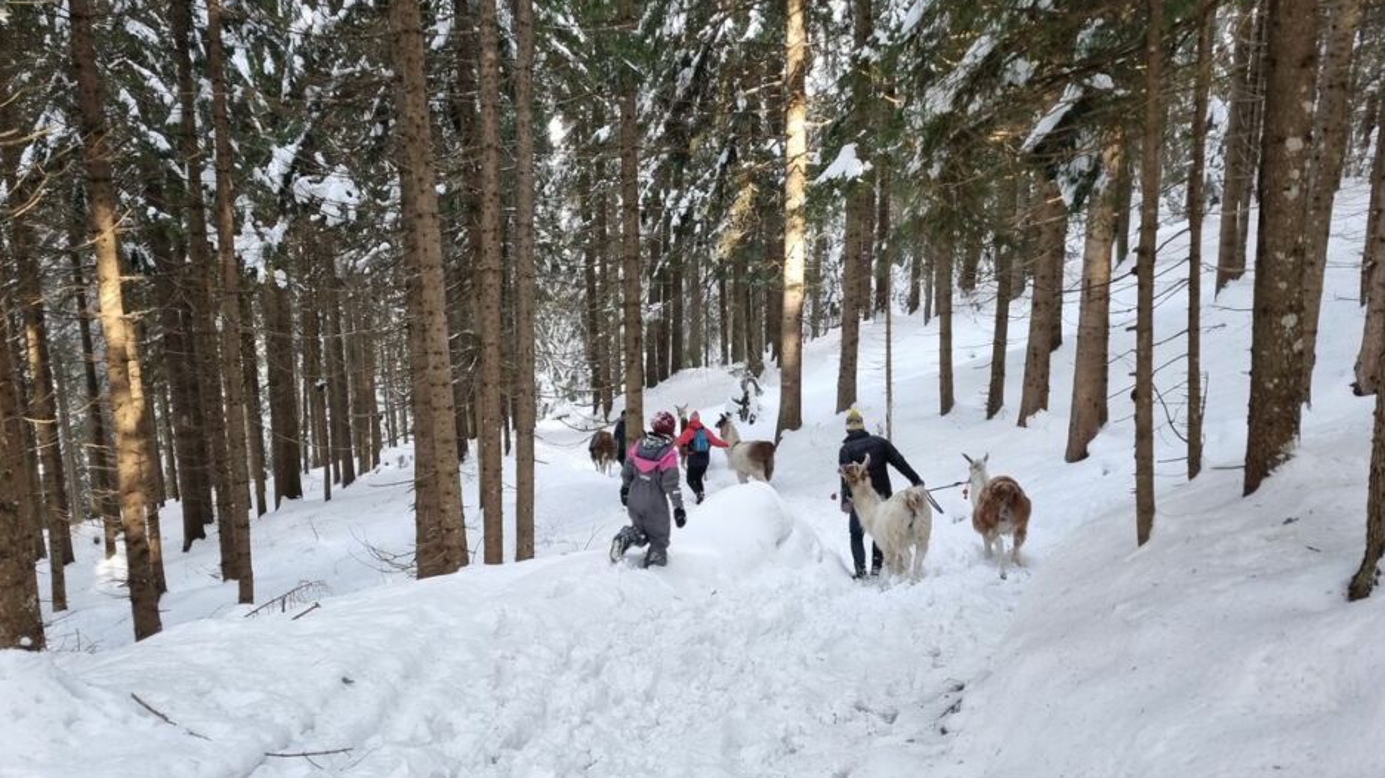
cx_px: 664
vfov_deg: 37.6
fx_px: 1138
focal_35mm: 31
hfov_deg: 62.6
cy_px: 456
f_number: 1.8
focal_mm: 5.4
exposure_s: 1/100
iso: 64
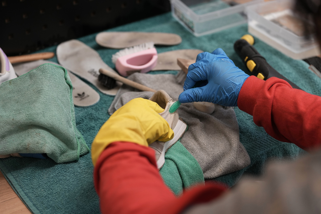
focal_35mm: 70
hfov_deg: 28.9
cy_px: 107
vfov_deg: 19.4
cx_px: 160
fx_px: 624
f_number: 2.8
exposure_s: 1/200
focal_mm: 70
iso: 500
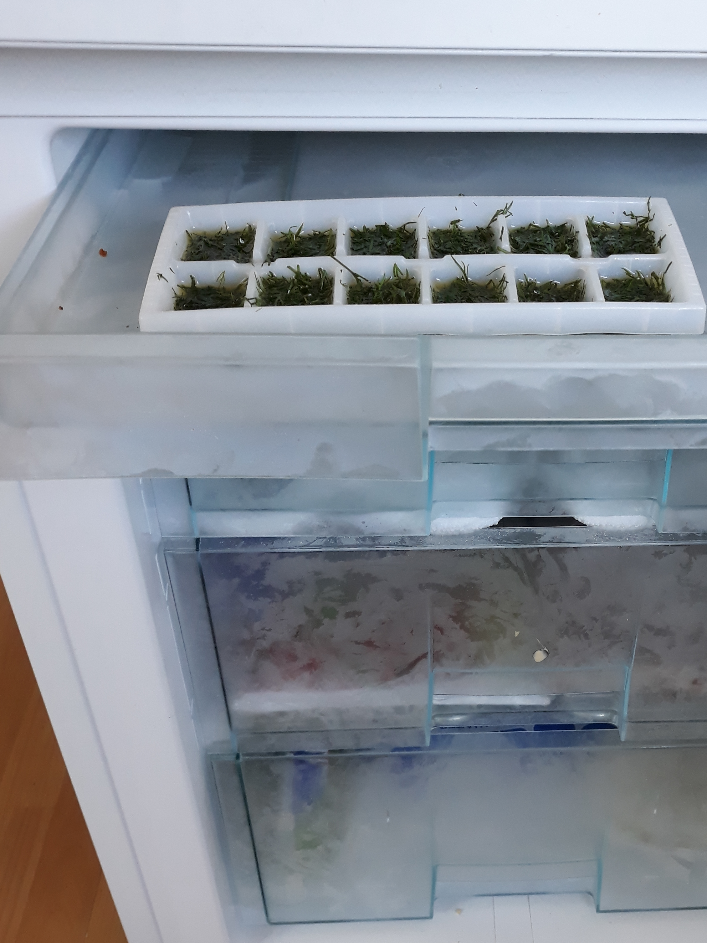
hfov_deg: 38.2
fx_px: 1008
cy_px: 584
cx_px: 474
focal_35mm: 37
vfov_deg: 49.7
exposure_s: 1/50
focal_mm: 3.71
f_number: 1.7
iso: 100
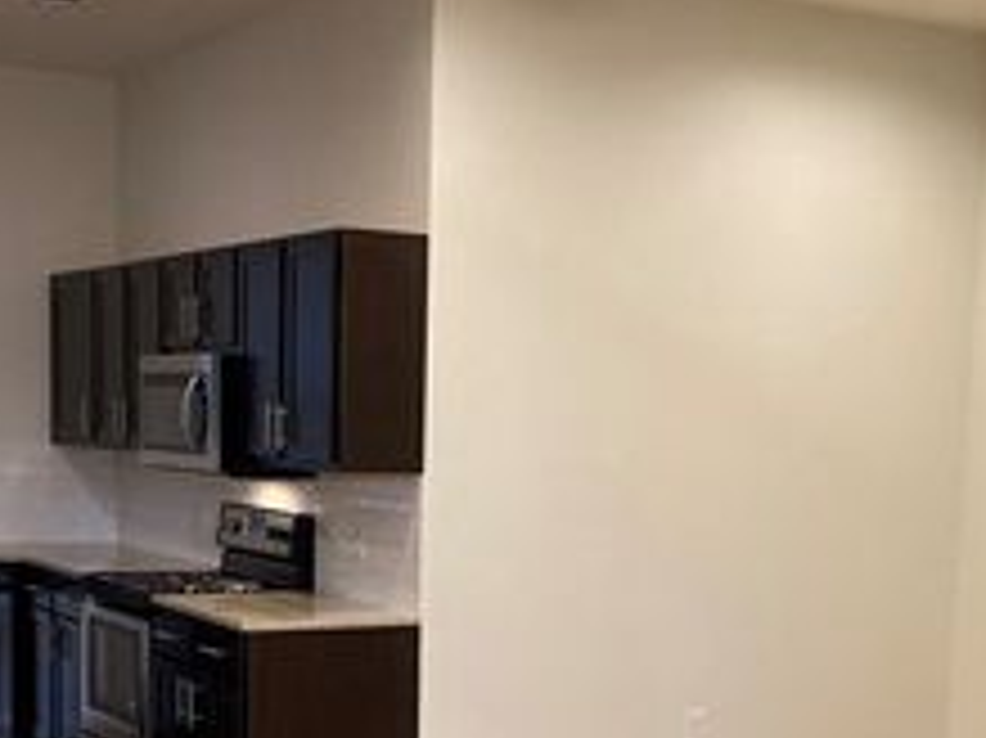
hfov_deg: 30.3
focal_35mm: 64
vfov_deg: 22.3
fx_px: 1822
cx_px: 513
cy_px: 682
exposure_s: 1/60
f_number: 1.8
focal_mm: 3.99
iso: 160
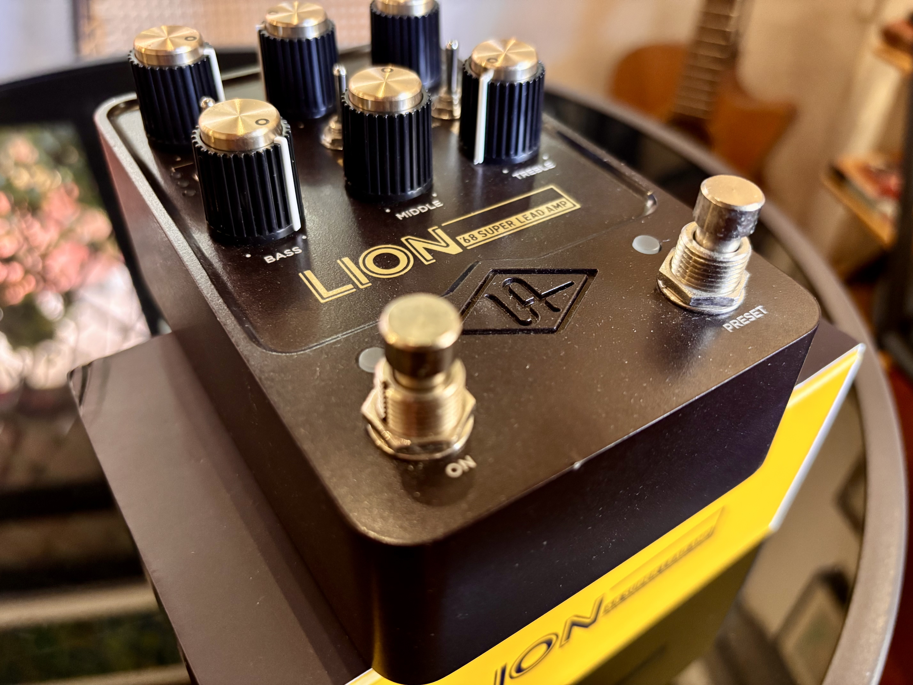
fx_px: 686
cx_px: 456
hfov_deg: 67.3
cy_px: 342
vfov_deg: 53.1
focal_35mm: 26
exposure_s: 1/30
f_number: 1.6
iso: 500
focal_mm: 5.96
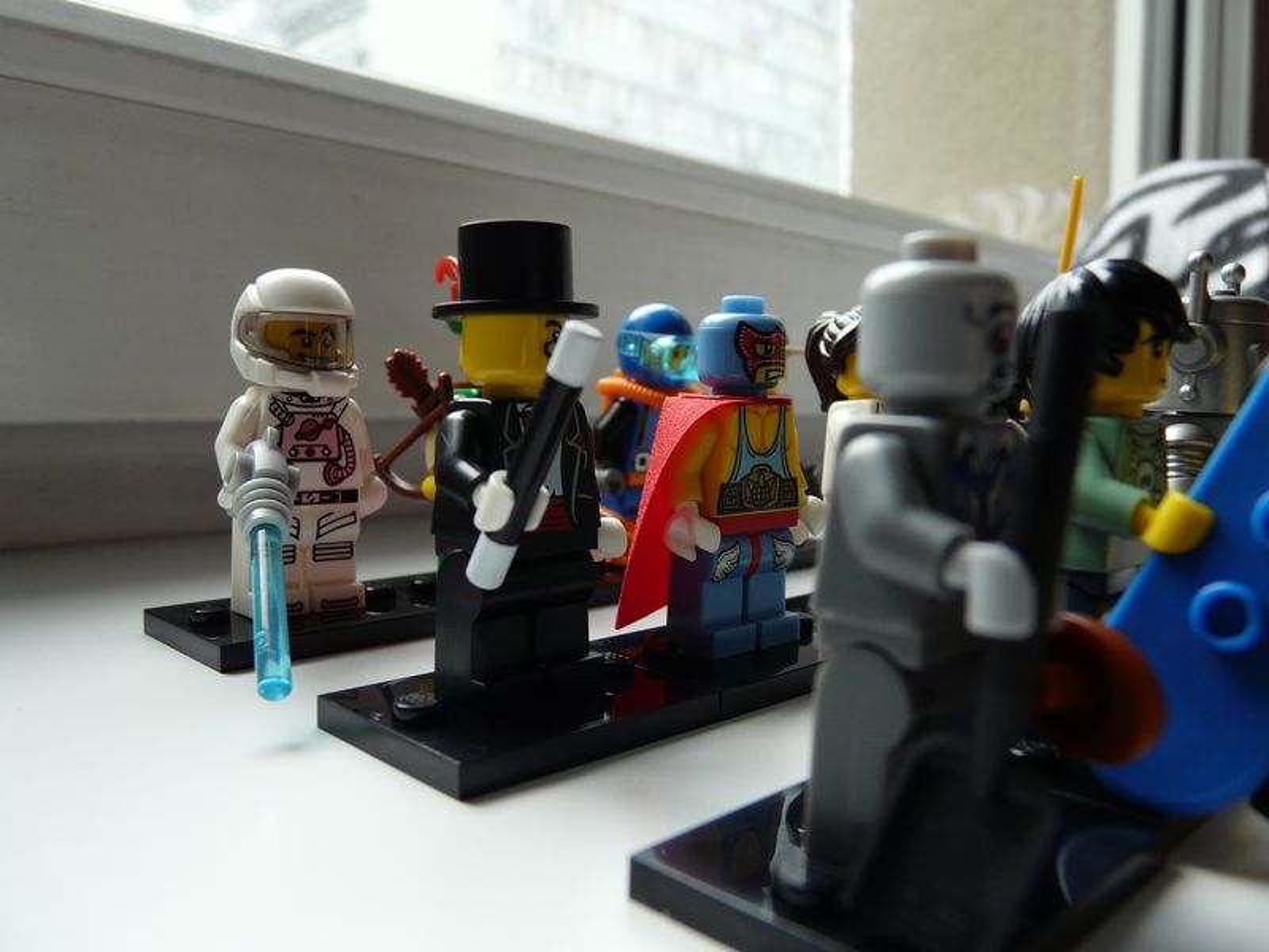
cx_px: 634
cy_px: 476
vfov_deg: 49.7
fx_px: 1026
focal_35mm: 28
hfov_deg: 63.4
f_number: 2.8
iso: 100
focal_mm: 4.6
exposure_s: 1/80
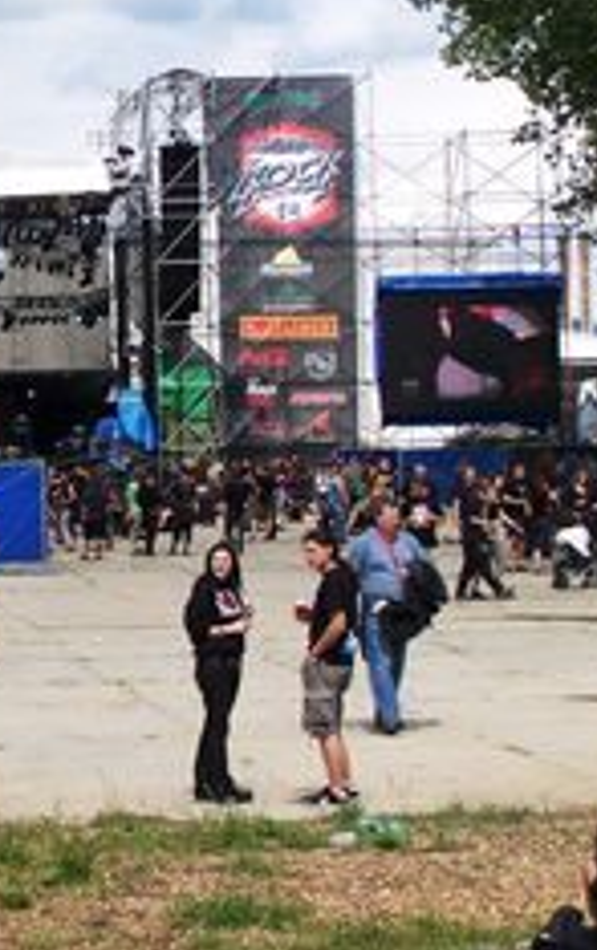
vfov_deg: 15.8
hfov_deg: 9.8
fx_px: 3424
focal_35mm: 132
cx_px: -158
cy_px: 369
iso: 64
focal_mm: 12
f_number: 4.5
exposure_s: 1/500
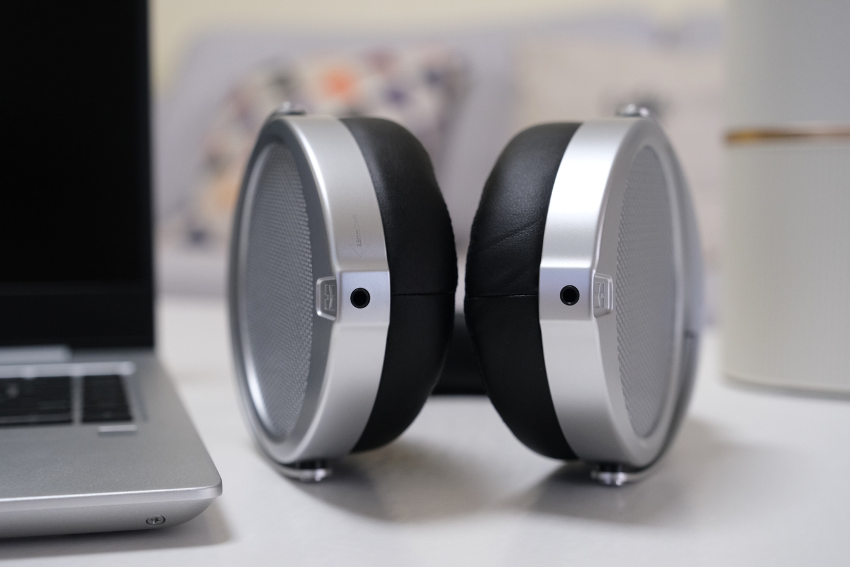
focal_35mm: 48
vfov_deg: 28.1
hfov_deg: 41.1
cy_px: 284
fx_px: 1133
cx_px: 425
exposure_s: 1/110
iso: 2000
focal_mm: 32.1
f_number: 3.6
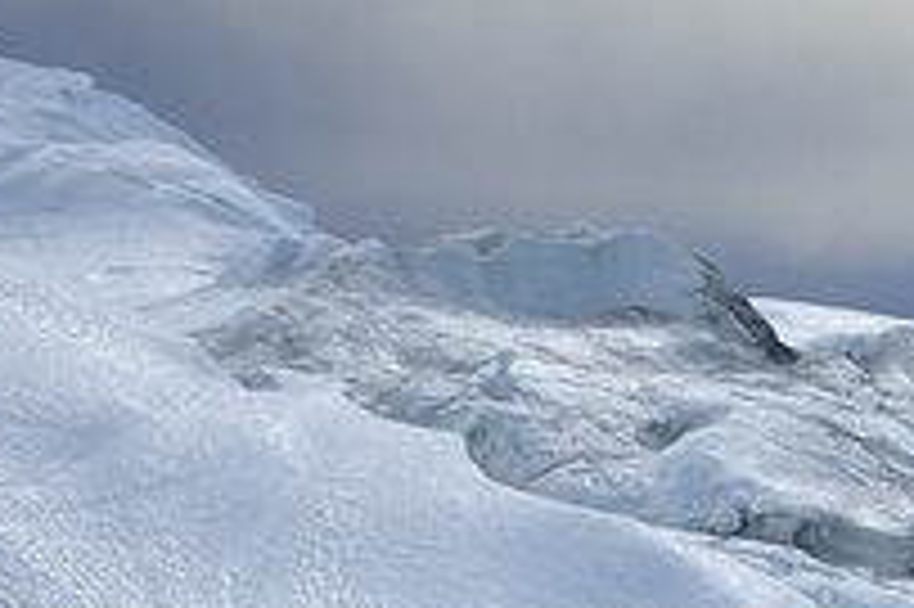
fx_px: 23947
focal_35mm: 944
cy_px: 1128
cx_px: 3534
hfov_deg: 2.2
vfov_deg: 1.5
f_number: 11
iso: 200
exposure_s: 1/400
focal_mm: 120
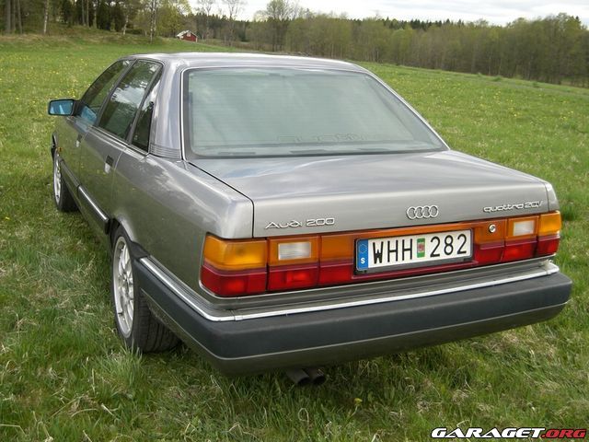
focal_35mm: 38
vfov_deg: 37.7
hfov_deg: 49.0
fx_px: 647
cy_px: 221
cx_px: 294
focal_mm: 7.9
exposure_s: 1/250
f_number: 2.8
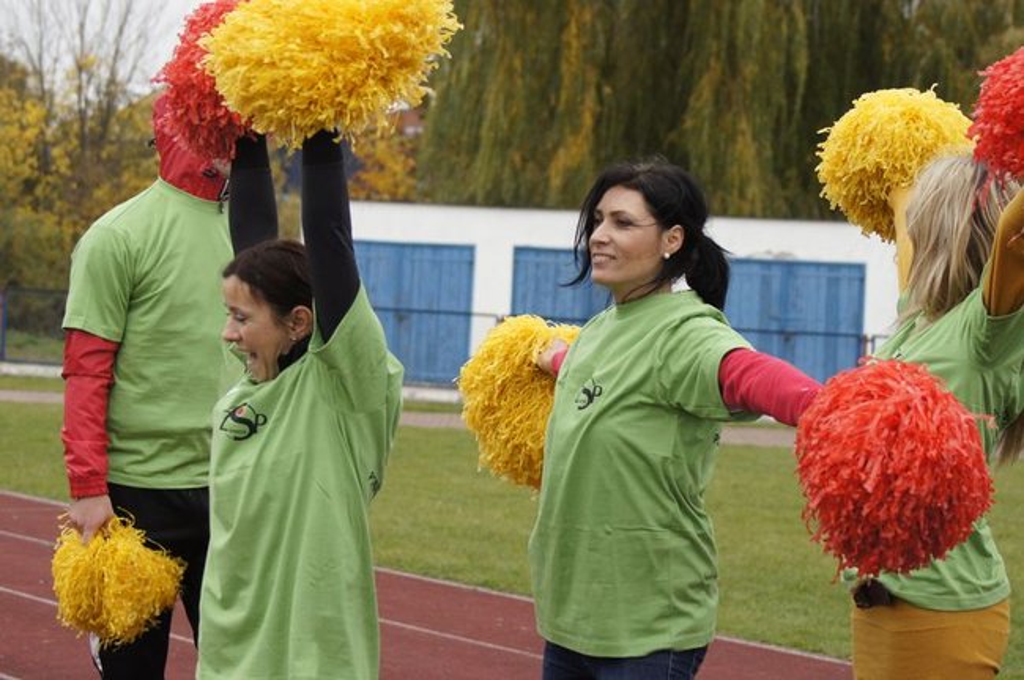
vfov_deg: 12.2
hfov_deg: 18.2
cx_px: 512
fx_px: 3197
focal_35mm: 112
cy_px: 340
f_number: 5.6
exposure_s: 1/1250
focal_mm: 75
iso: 1600
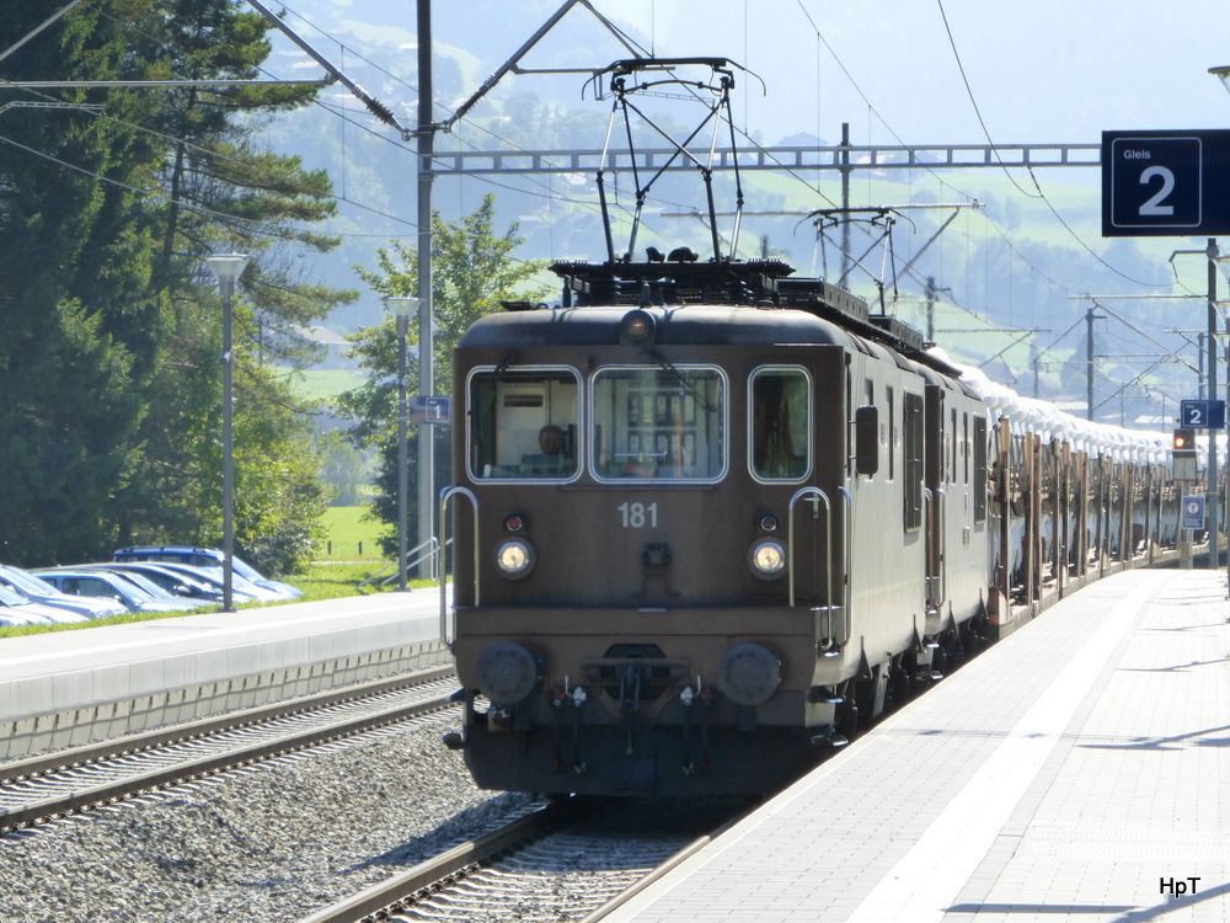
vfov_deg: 9.3
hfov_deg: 12.3
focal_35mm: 160
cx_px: 615
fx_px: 5685
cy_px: 462
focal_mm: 25.9
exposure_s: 1/320
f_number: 5.4
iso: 160
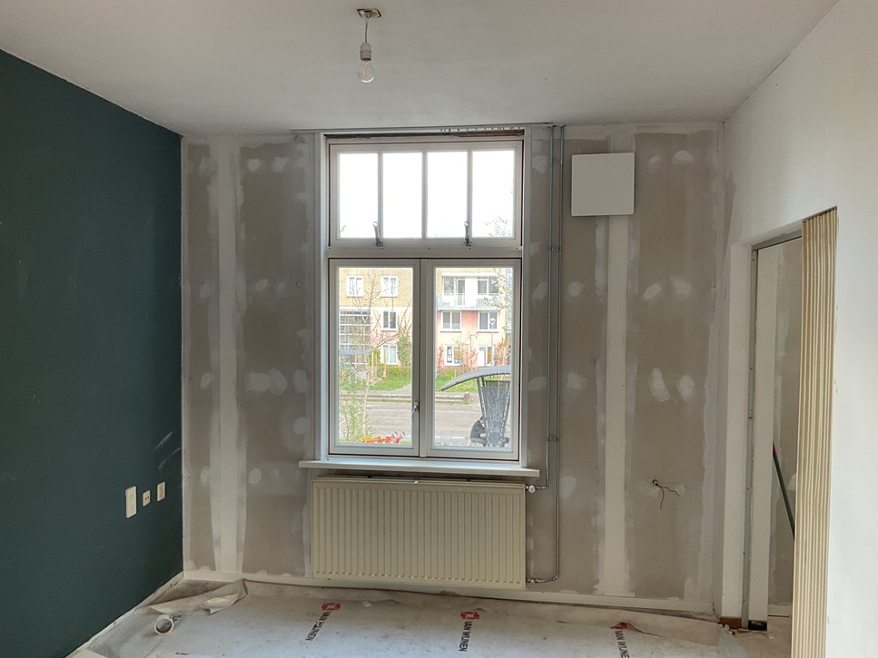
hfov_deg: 60.0
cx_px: 431
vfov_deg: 46.8
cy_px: 339
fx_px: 761
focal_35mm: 30
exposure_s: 1/60
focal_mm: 3
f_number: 1.8
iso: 32
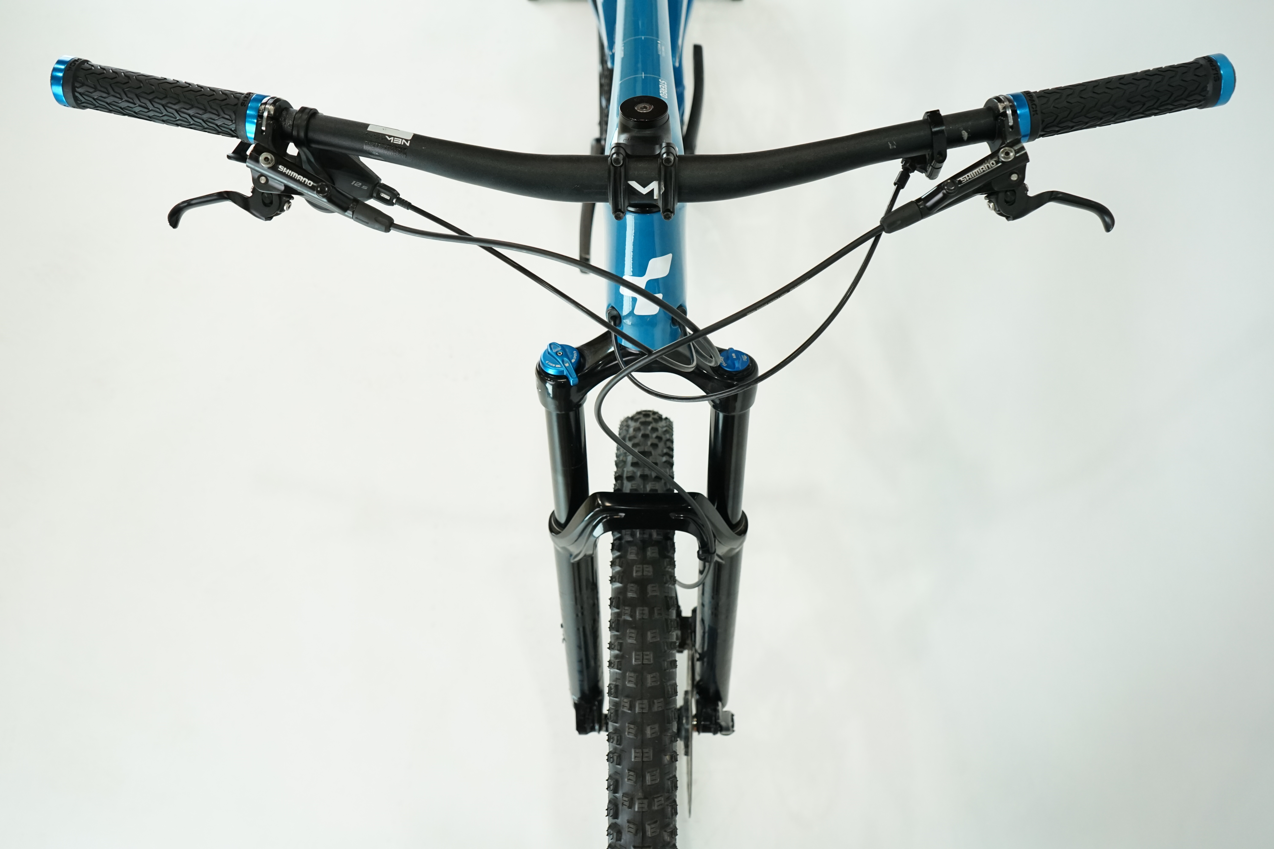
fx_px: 1097
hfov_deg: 60.3
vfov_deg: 42.3
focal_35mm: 31
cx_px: 637
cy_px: 424
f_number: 5.6
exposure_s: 1/200
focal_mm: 31
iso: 1600
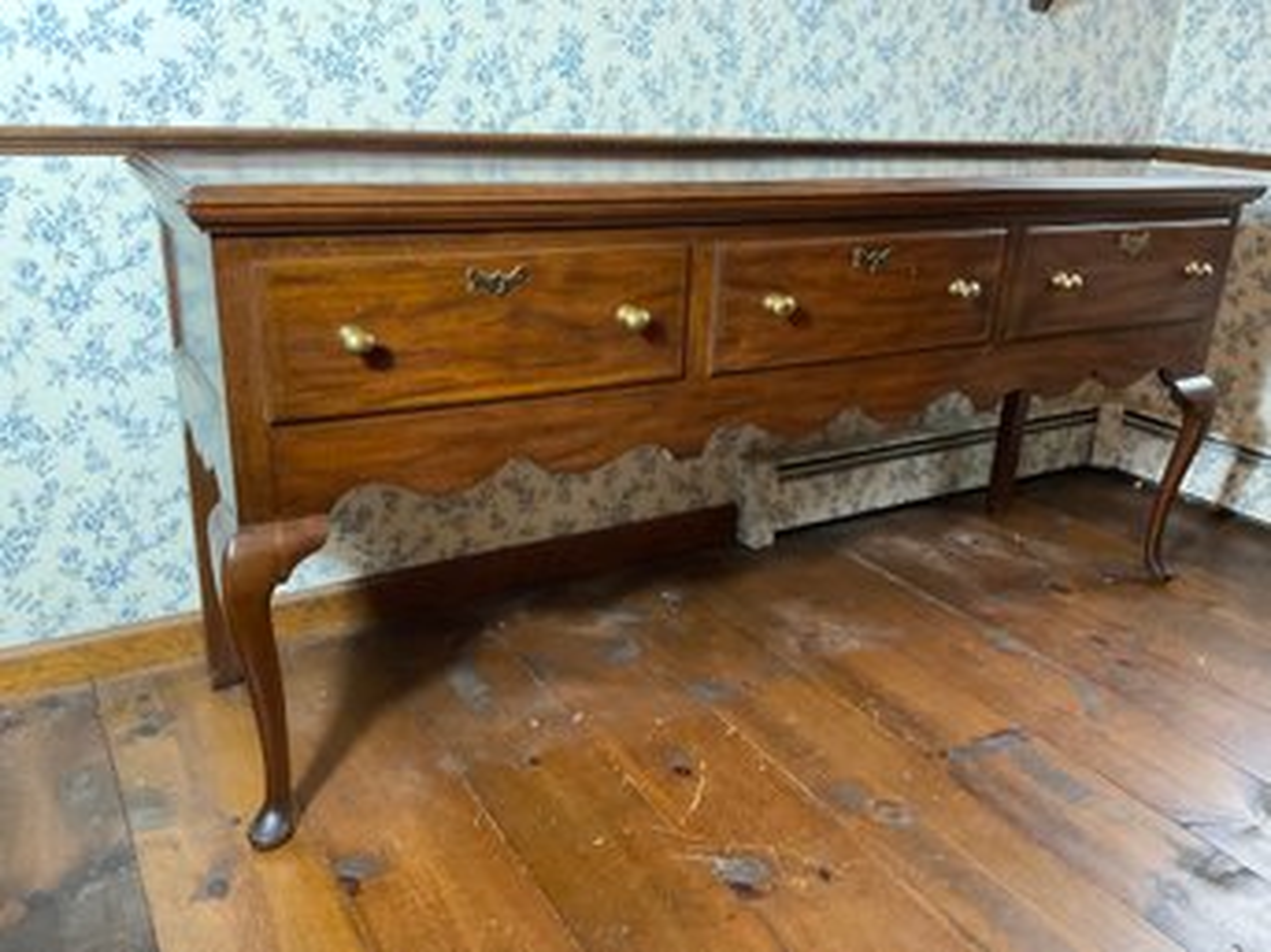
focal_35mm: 29
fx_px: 1064
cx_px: 636
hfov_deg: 61.7
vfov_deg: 48.2
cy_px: 476
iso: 200
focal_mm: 3
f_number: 1.8
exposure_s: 1/50
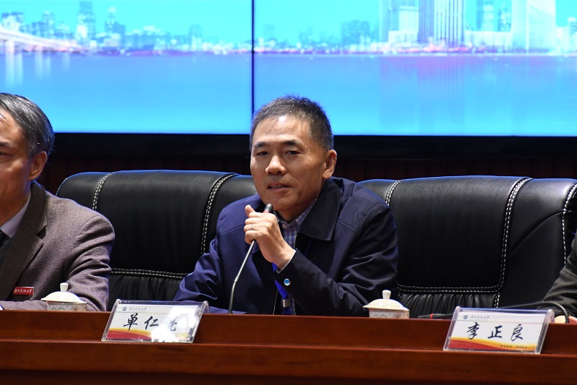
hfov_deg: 5.2
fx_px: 6409
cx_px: 288
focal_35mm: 400
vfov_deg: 3.4
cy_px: 192
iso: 2500
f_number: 5.6
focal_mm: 200
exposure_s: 1/60
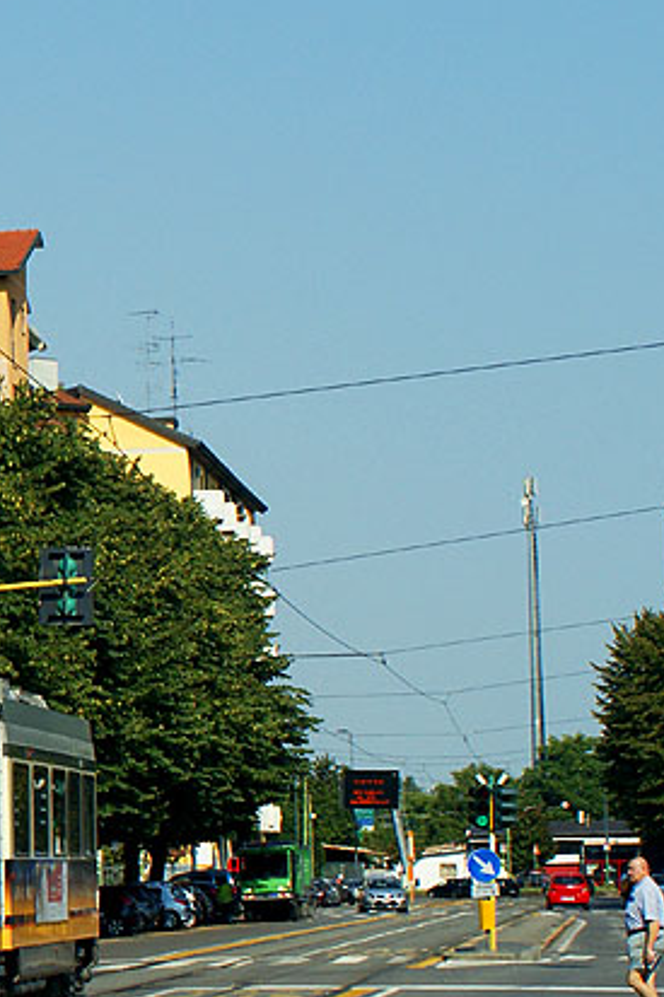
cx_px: -502
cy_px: 437
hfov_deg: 10.0
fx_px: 3606
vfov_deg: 15.7
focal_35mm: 130
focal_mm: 35
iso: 200
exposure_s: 1/500
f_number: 9
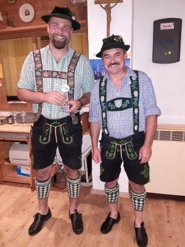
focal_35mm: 26
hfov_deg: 53.1
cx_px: 92
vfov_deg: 67.3
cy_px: 124
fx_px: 185
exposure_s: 1/17
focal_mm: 3.92
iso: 640
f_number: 1.7
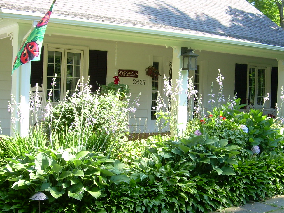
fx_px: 459
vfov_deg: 26.1
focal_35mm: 56
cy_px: 108
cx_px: 166
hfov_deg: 34.3
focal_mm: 6.3
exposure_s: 1/162
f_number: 2.8
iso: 50
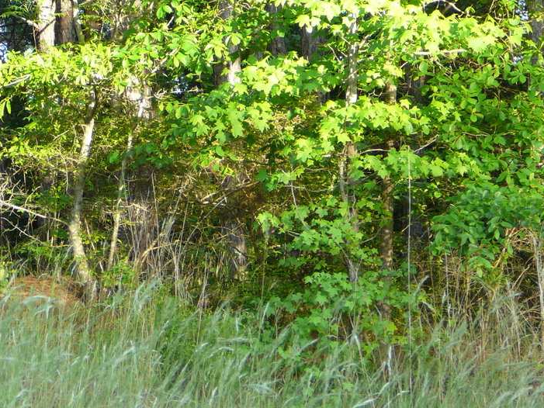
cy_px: 271
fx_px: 2939
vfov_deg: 7.9
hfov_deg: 10.6
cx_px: 160
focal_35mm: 187
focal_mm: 19
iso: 100
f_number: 3.9
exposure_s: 1/50
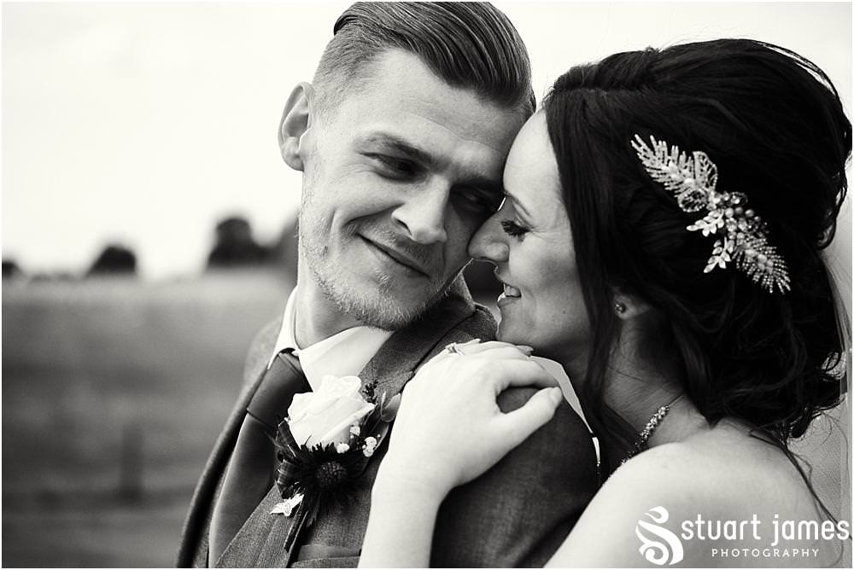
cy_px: 285
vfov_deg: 18.2
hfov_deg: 27.0
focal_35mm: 75
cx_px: 427
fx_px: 1780
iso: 400
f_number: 2
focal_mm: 50
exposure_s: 1/4000
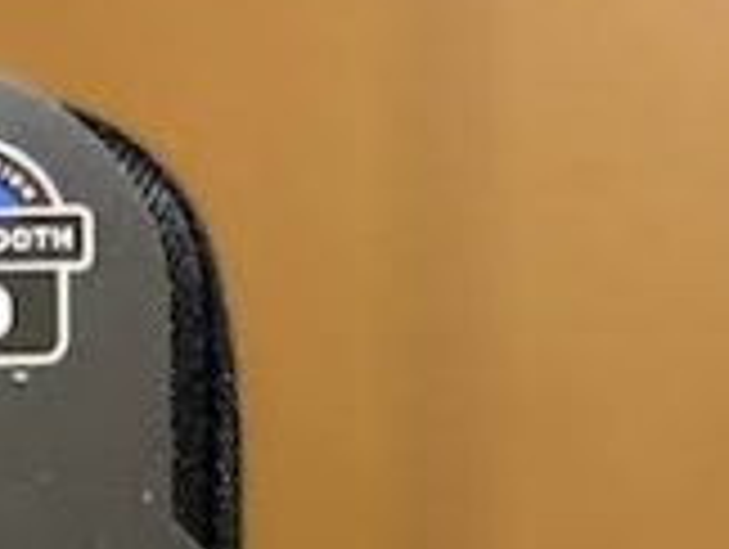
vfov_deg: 8.2
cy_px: 1377
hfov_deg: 11.2
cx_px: -580
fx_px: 3459
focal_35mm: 164
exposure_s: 1/33
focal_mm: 4.25
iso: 400
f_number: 1.8
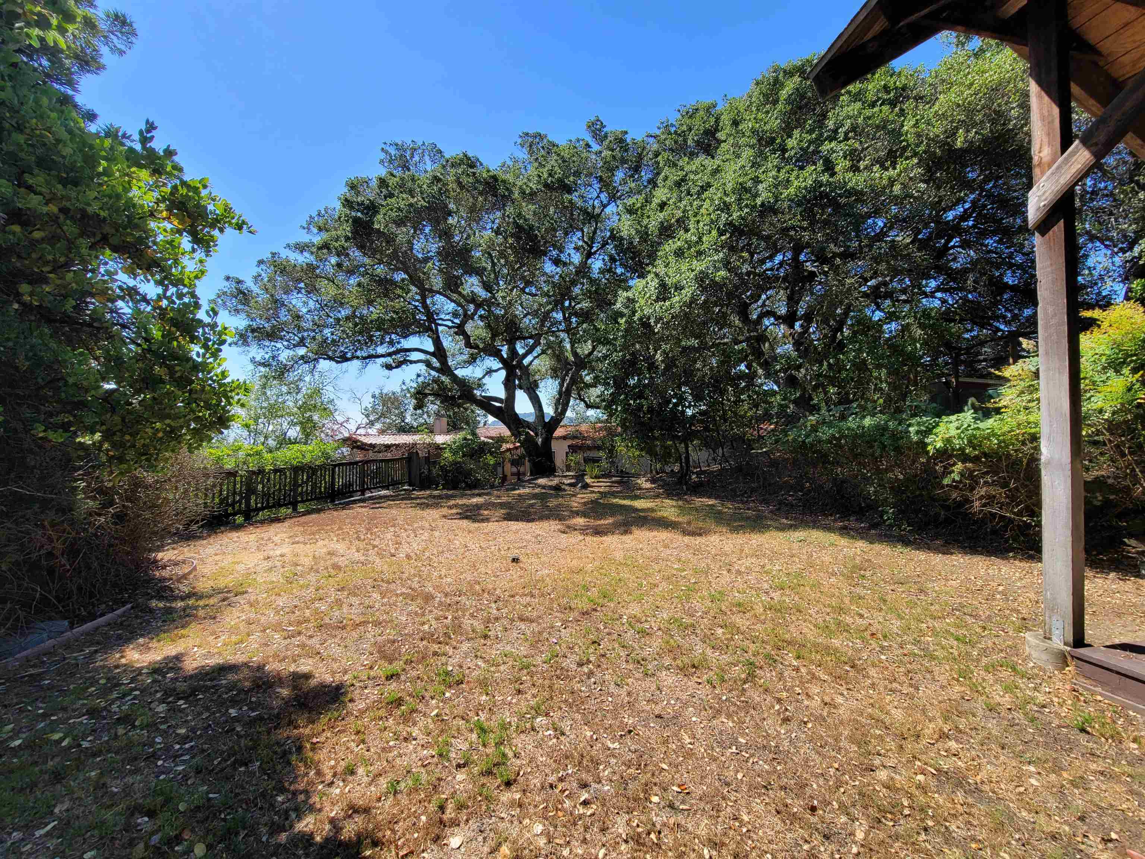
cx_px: 572
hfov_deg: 106.2
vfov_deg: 89.9
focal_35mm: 13
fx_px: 430
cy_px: 430
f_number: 2.2
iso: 64
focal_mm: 2.2
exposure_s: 1/1073
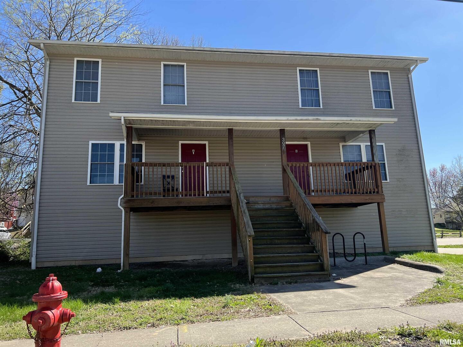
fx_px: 348
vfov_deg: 53.1
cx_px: 232
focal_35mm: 26
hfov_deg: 67.3
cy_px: 174
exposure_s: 1/1621
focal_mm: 5.7
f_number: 1.5
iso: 50
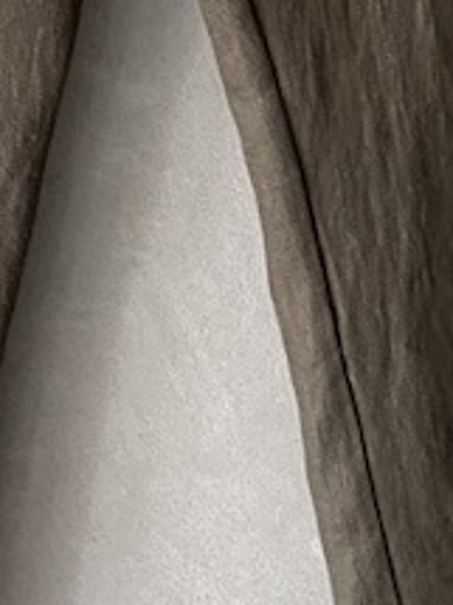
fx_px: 2253
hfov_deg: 11.5
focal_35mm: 129
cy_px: -243
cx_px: 163
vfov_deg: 14.5
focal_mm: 4.25
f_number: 1.8
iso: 125
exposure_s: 1/61
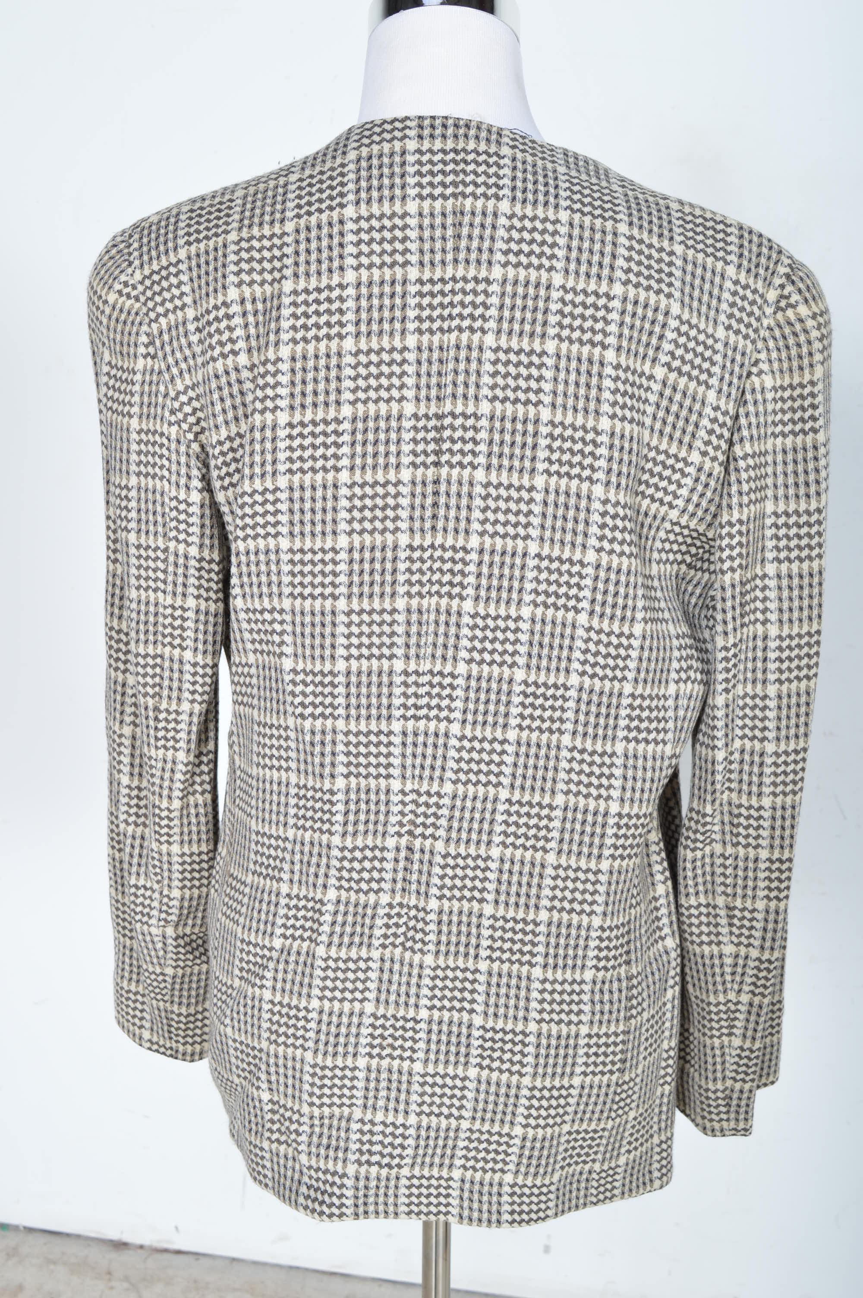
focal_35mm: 40
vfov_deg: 48.0
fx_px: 1459
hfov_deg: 33.0
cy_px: 649
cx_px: 432
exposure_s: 1/200
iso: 100
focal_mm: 27
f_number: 8
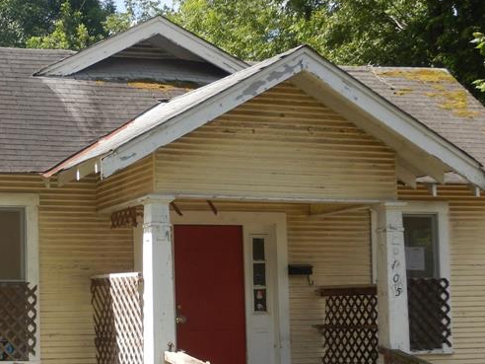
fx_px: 1401
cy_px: 238
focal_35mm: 100
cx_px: 127
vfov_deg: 14.8
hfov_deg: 19.5
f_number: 4.3
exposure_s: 1/400
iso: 125
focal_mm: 8.5
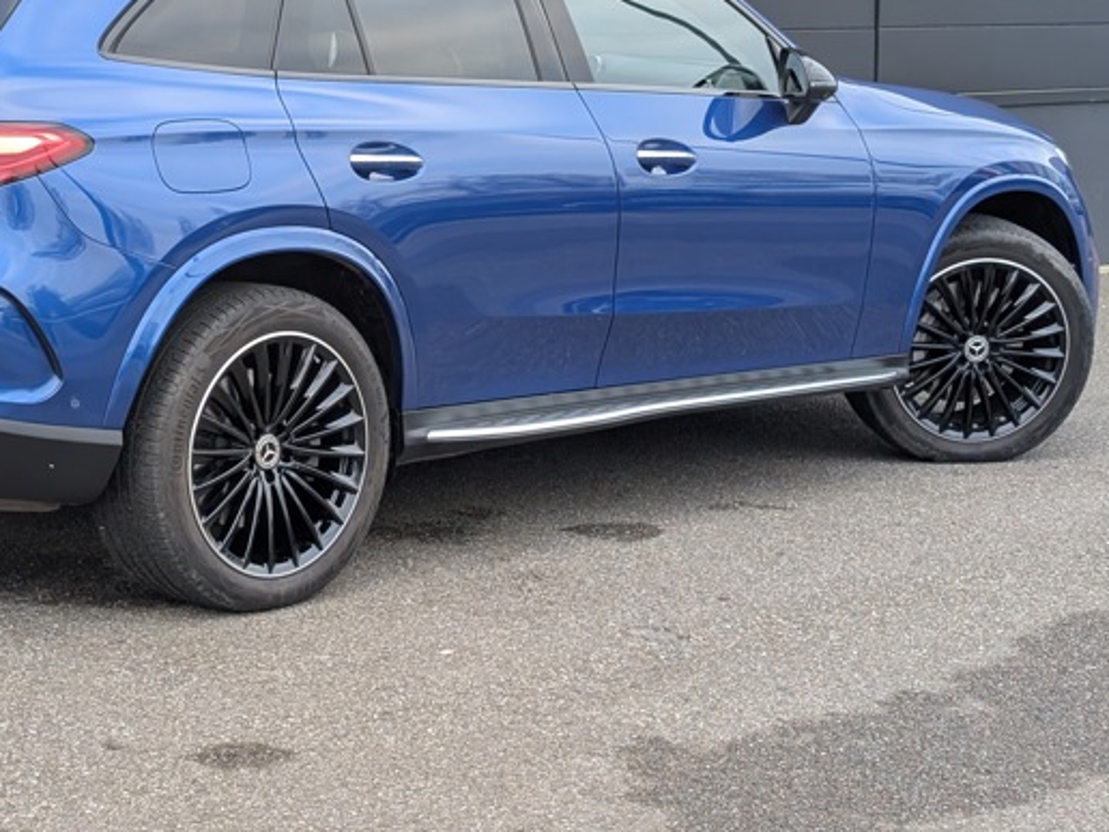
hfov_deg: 25.5
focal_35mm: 76
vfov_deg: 19.3
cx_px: 331
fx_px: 2435
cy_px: 211
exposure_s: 1/182
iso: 107
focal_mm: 6.9
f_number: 1.68
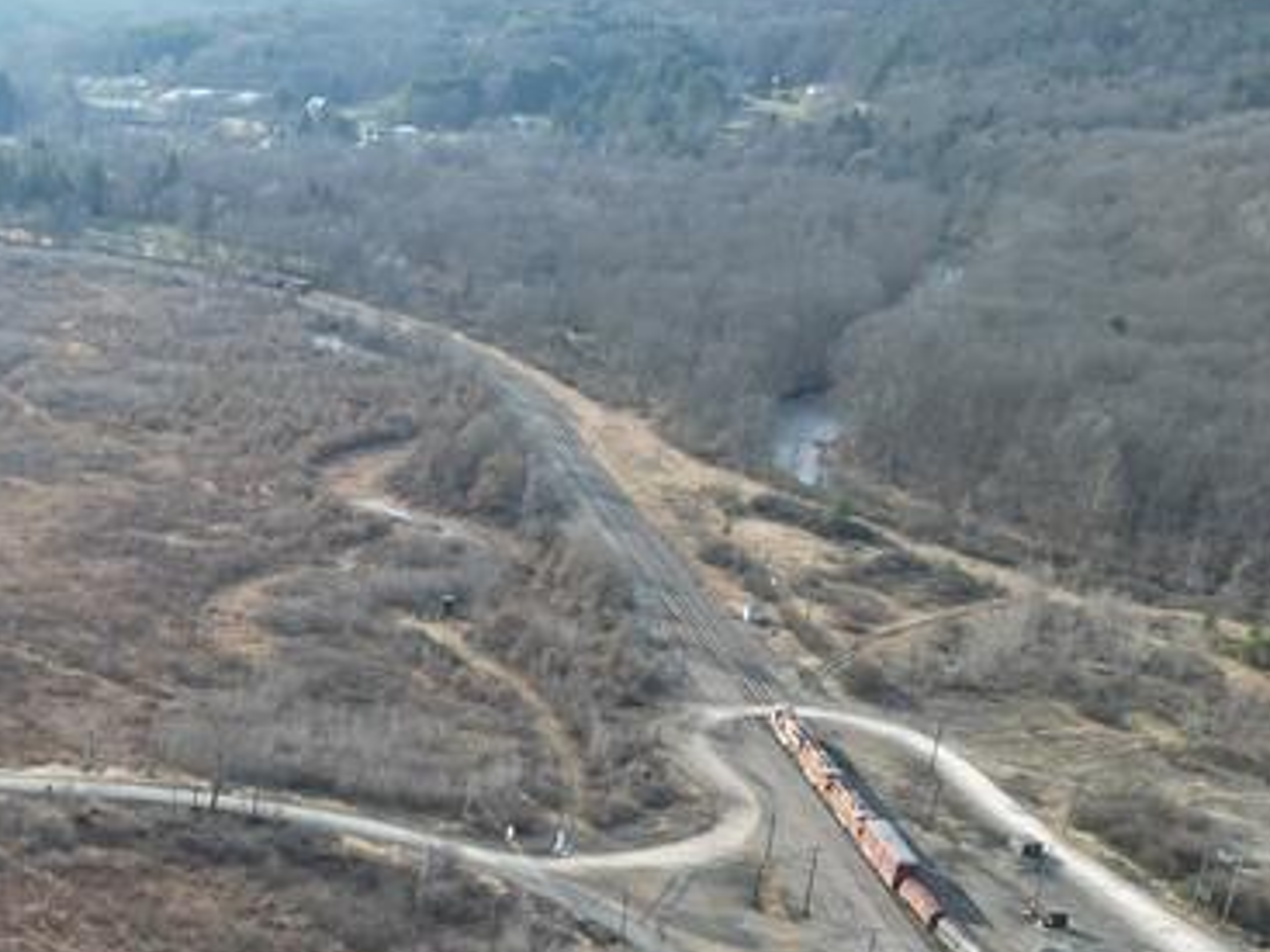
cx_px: -253
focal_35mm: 67
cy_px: 1118
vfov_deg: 20.6
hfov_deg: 25.9
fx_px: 2457
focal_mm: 6.72
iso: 100
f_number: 1.7
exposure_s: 1/800
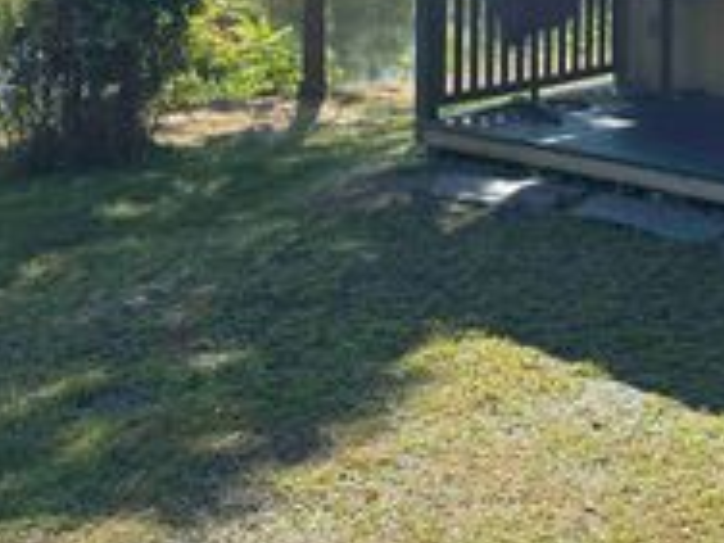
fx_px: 1339
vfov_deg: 21.6
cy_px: -71
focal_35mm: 64
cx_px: 558
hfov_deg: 29.7
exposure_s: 1/1980
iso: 80
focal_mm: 6.76
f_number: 1.78
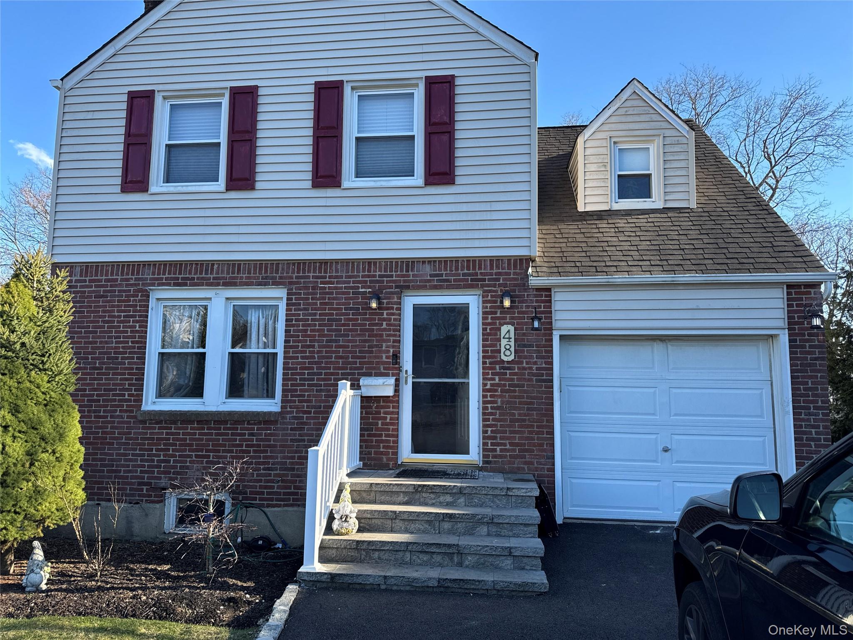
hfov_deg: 71.6
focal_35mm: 24
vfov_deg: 56.8
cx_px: 426
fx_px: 591
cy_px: 320
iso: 80
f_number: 1.78
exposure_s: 1/966
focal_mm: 6.76
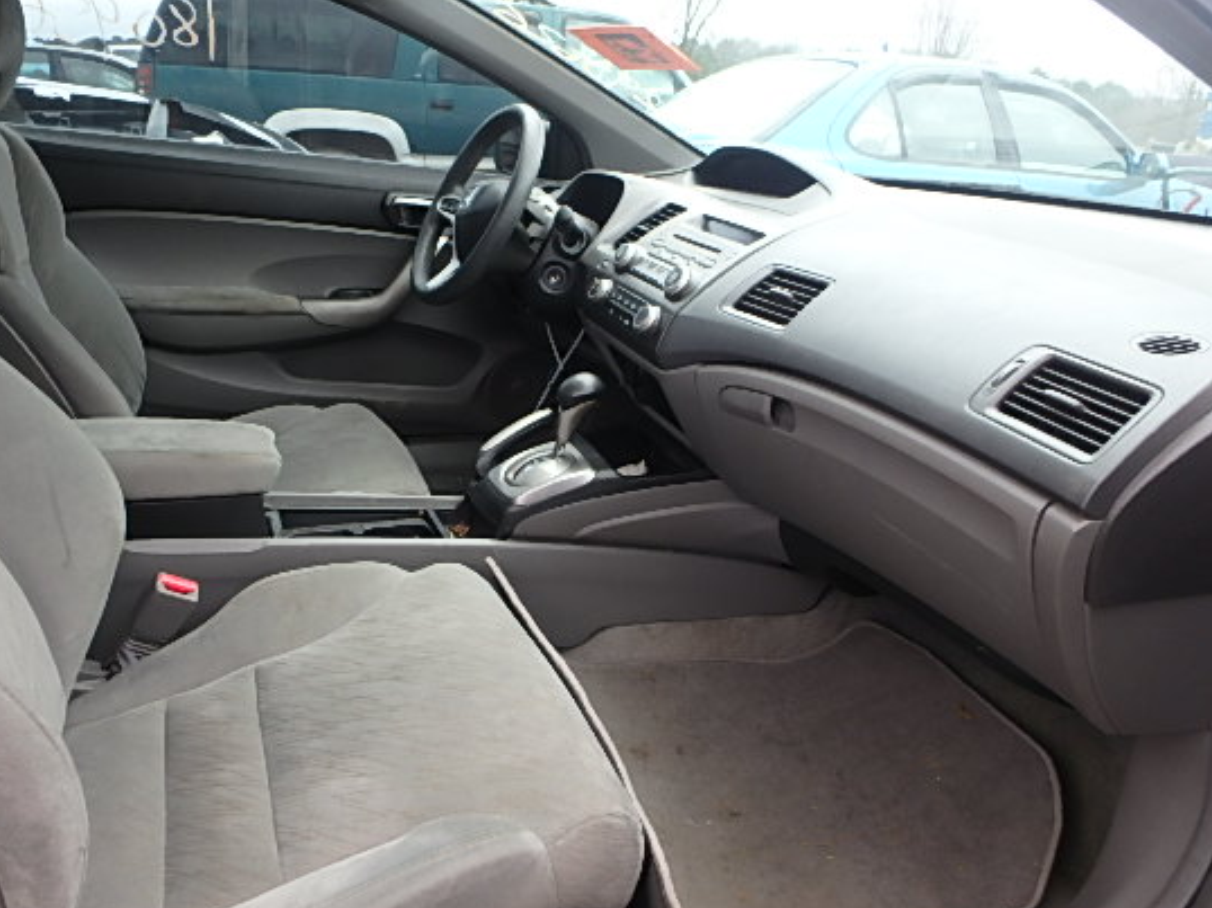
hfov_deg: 69.0
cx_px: 511
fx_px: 875
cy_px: 466
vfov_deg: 54.8
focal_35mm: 25
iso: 125
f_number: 3.5
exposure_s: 1/80
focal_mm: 3.7
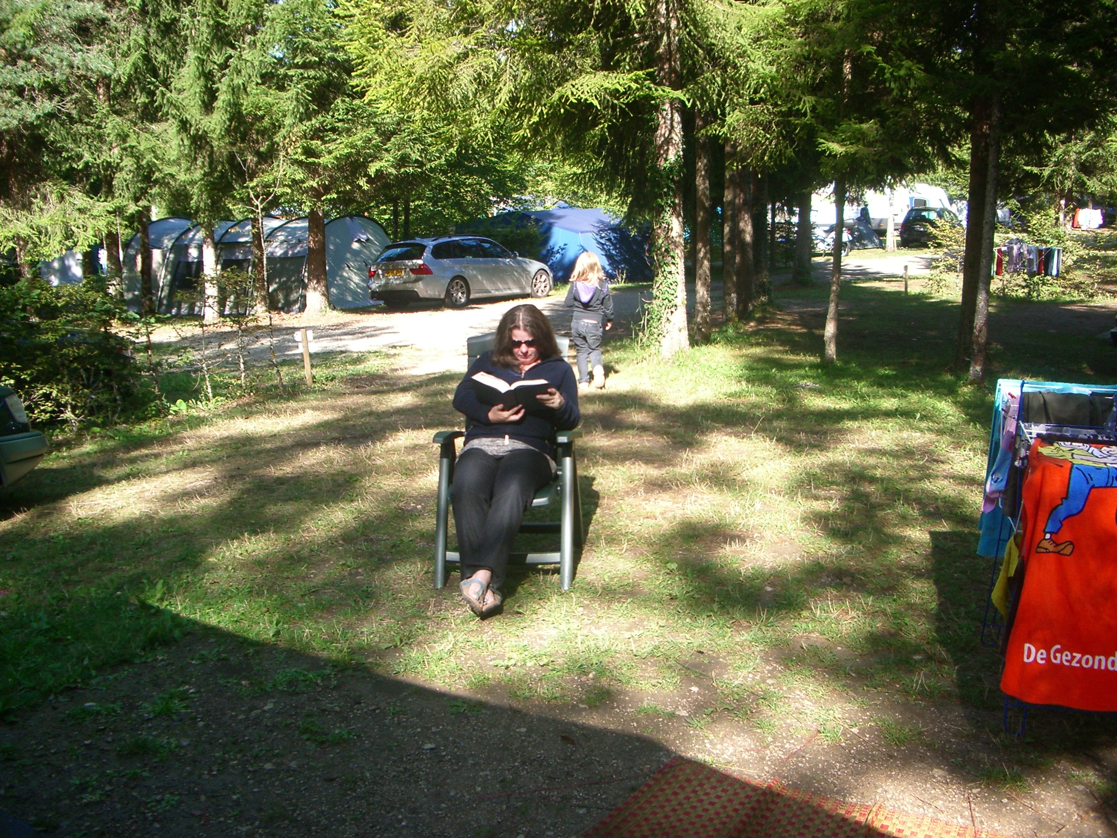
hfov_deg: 52.6
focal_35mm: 35
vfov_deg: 40.7
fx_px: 1129
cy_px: 419
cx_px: 558
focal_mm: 5.8
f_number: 2.6
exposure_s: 1/200
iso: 80
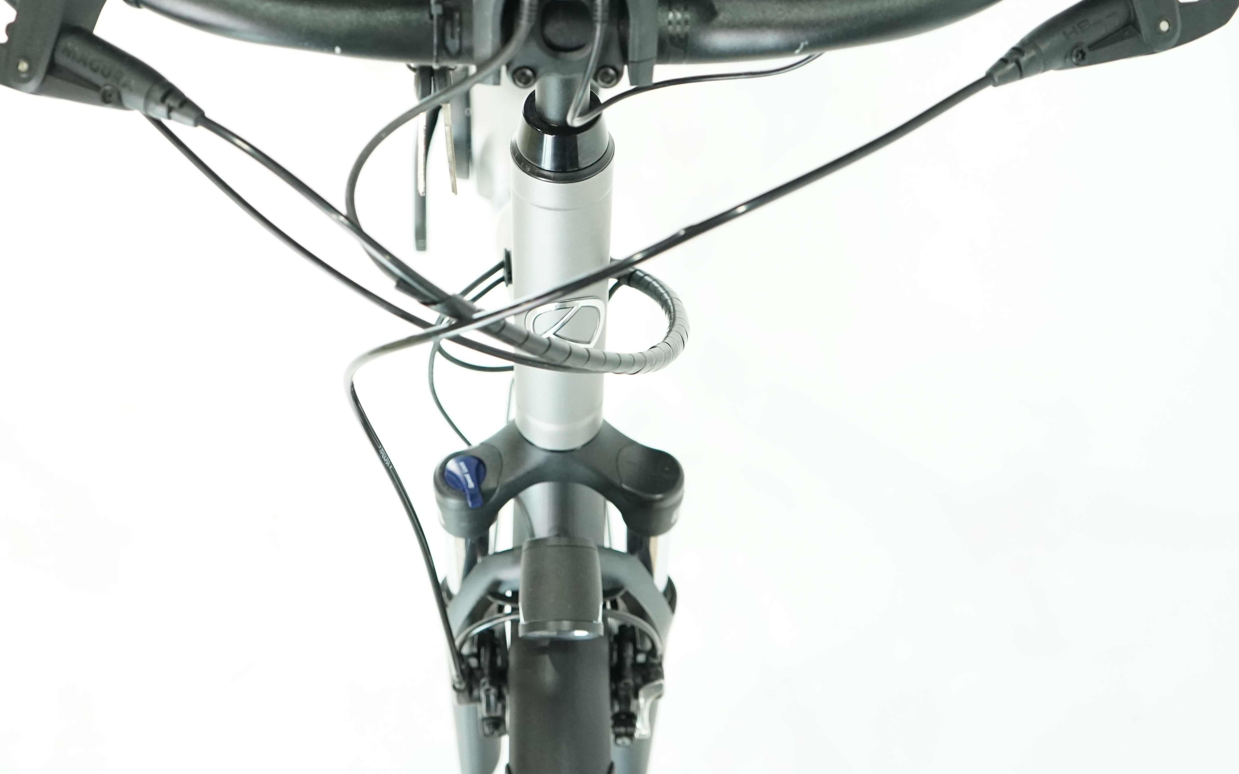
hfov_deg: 42.6
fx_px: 1587
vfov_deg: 27.2
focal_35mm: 47
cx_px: 562
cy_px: 233
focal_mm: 33
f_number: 4
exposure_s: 1/200
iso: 2500
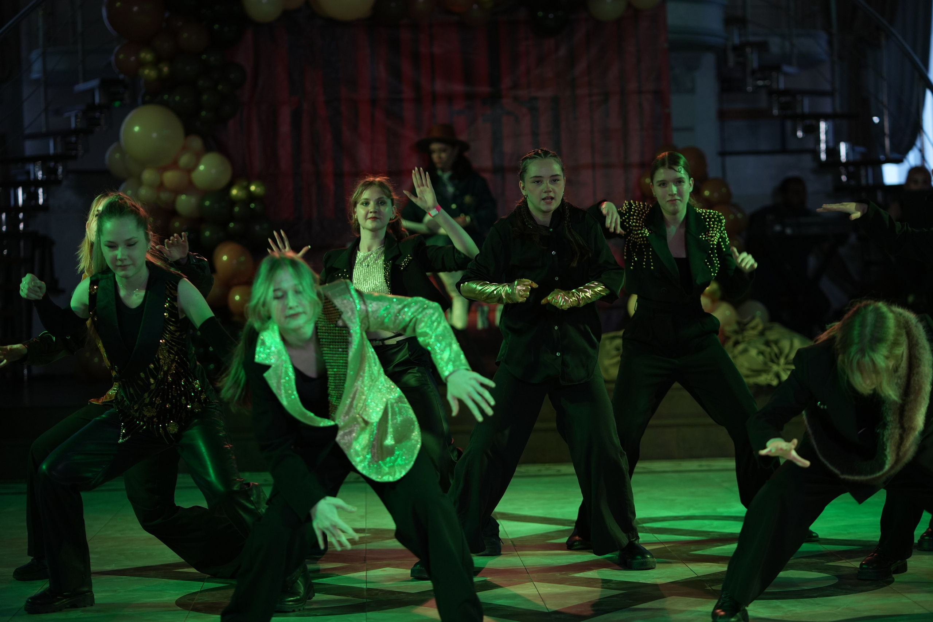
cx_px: 466
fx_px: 2203
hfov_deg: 23.9
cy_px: 311
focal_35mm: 85
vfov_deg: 16.1
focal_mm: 85
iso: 800
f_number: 2.2
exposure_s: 1/400
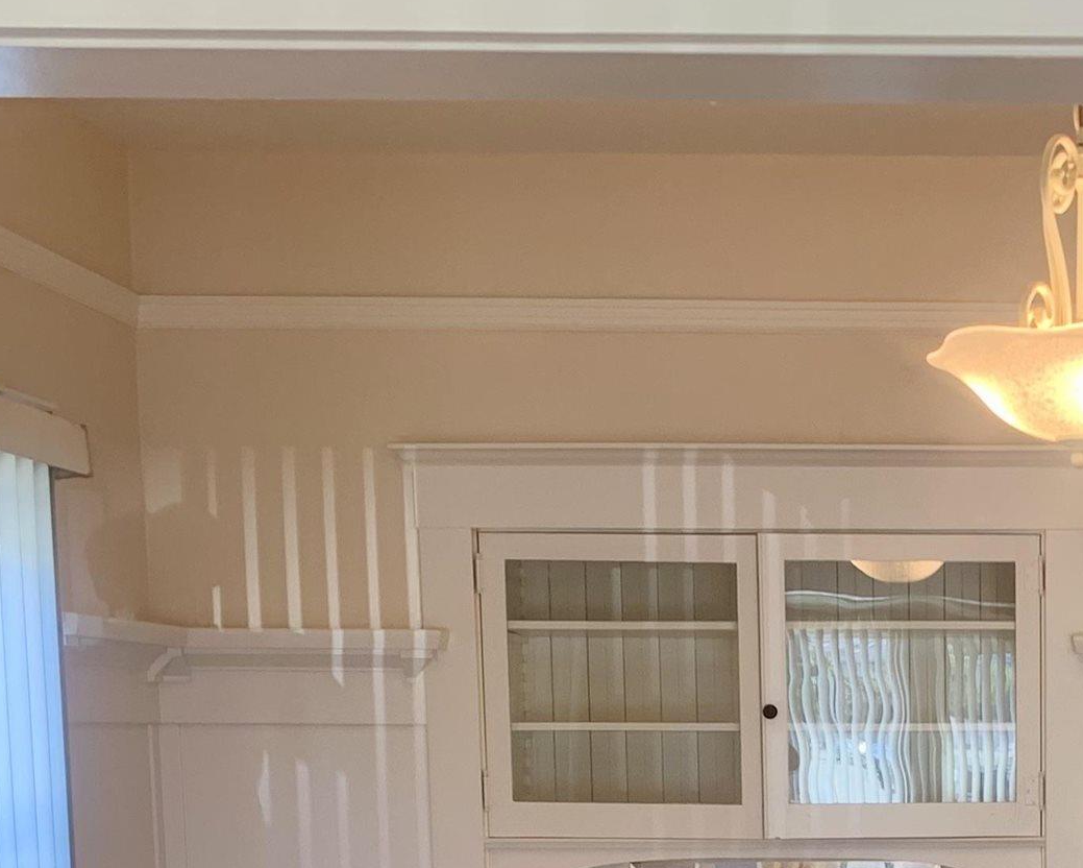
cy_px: 1037
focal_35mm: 75
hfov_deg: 24.4
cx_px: 1054
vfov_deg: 19.3
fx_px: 2405
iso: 80
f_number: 1.8
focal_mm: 4.25
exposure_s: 1/120
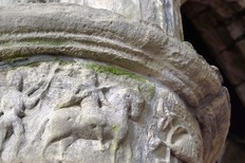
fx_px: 591
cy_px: 119
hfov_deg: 23.3
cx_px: 79
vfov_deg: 15.6
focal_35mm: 87
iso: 800
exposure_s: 1/40
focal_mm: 48
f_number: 4.5
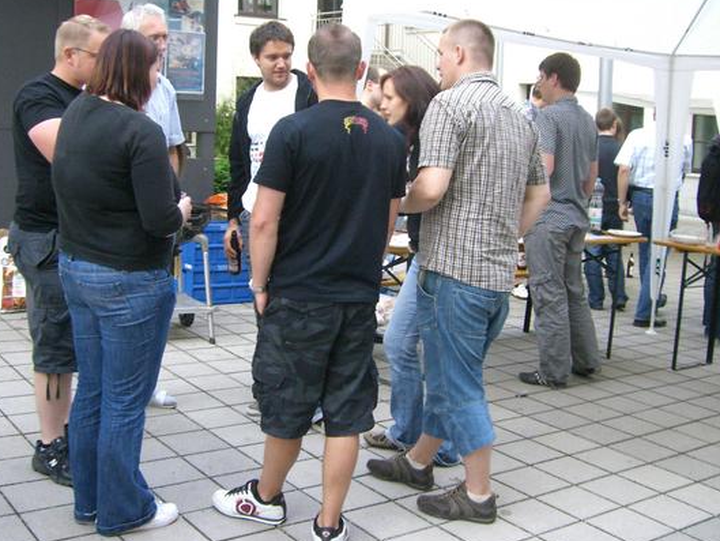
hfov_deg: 41.2
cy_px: 221
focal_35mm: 46
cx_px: 351
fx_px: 957
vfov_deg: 31.5
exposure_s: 1/100
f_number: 2.7
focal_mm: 6.2
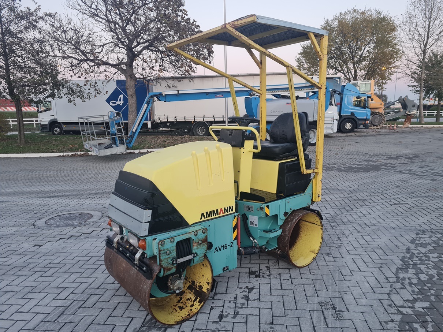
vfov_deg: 53.0
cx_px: 222
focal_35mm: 26
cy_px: 166
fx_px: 333
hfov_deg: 67.3
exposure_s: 1/100
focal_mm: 5.4
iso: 200
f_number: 1.8
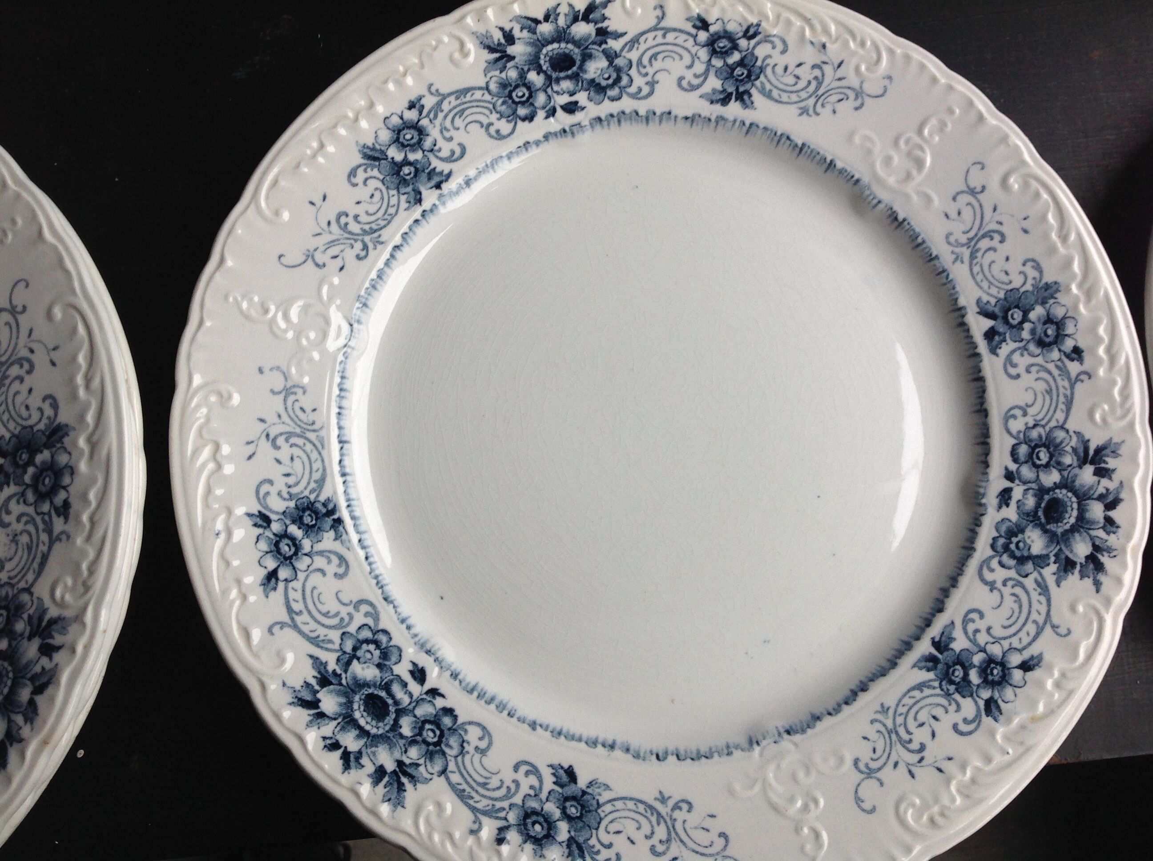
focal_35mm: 35
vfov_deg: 40.6
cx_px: 576
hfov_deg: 52.7
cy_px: 430
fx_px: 1164
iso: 64
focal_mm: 4.28
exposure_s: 1/40
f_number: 2.4
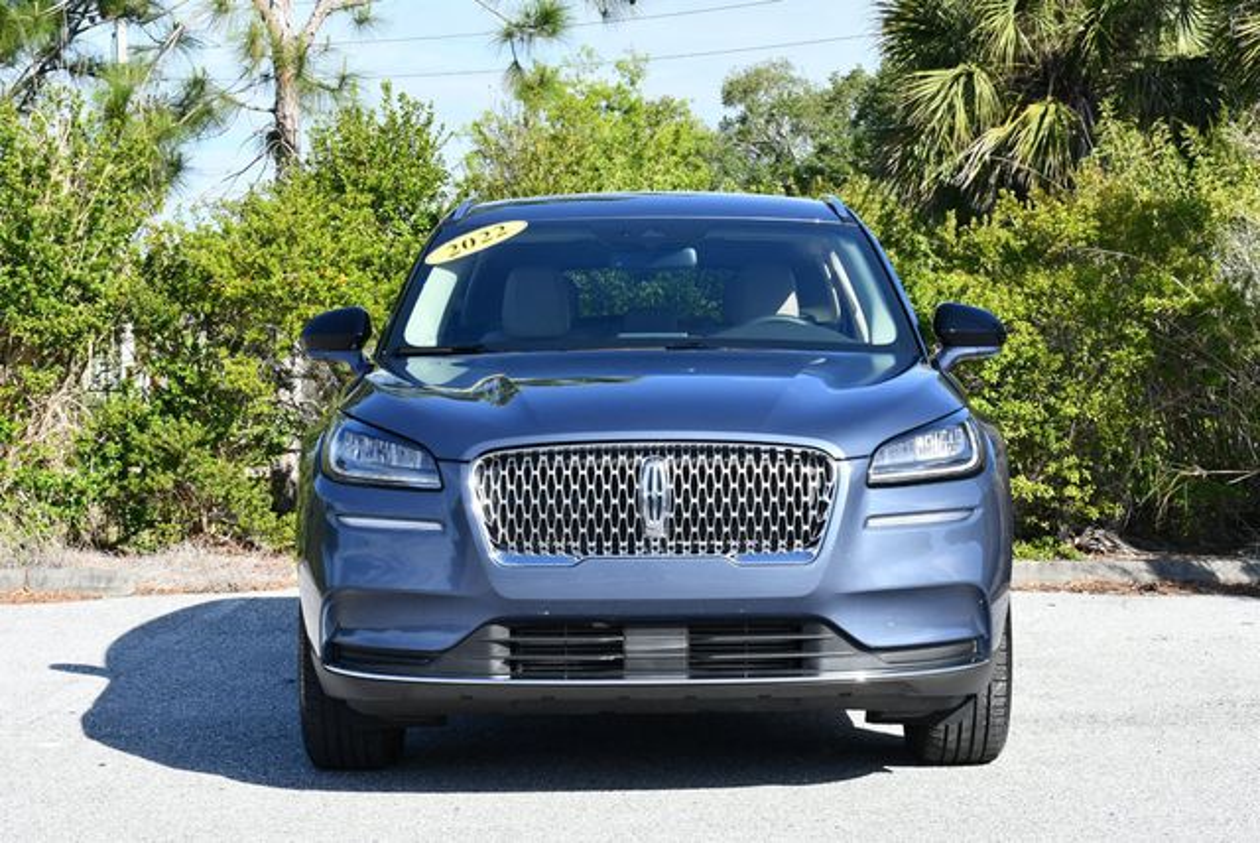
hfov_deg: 25.3
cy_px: 422
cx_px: 630
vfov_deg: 17.1
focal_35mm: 80
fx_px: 2802
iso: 200
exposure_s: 1/250
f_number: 8
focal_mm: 40
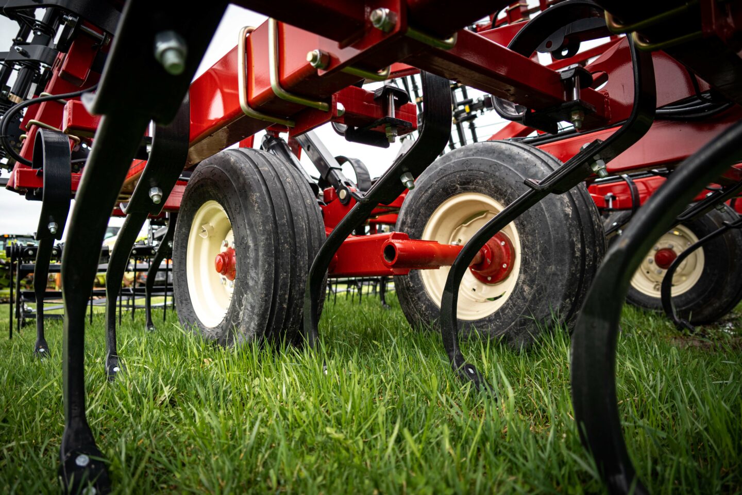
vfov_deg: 53.1
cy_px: 248
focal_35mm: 24
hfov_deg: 73.7
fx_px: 495
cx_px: 371
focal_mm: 24
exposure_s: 1/1000
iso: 320
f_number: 3.5
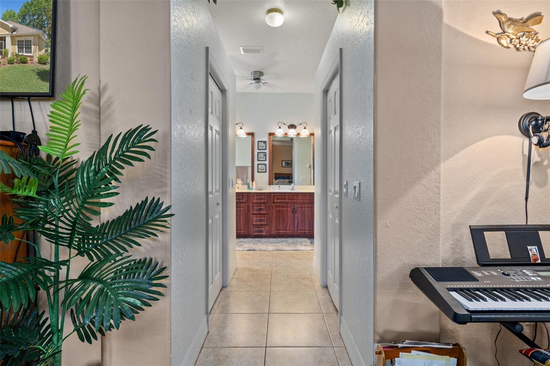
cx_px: 275
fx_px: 260
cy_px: 183
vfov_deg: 70.4
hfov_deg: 93.3
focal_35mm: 17
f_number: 8
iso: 320
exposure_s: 1
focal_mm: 17
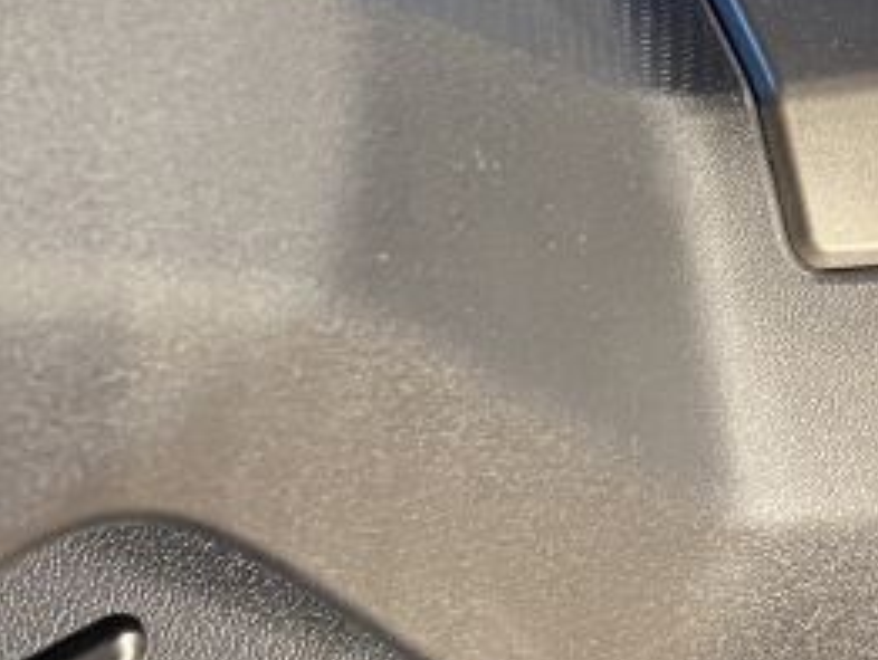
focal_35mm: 105
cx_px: 808
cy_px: -474
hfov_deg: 18.4
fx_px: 2666
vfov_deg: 13.0
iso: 160
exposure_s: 1/50
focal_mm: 4.25
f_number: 1.8
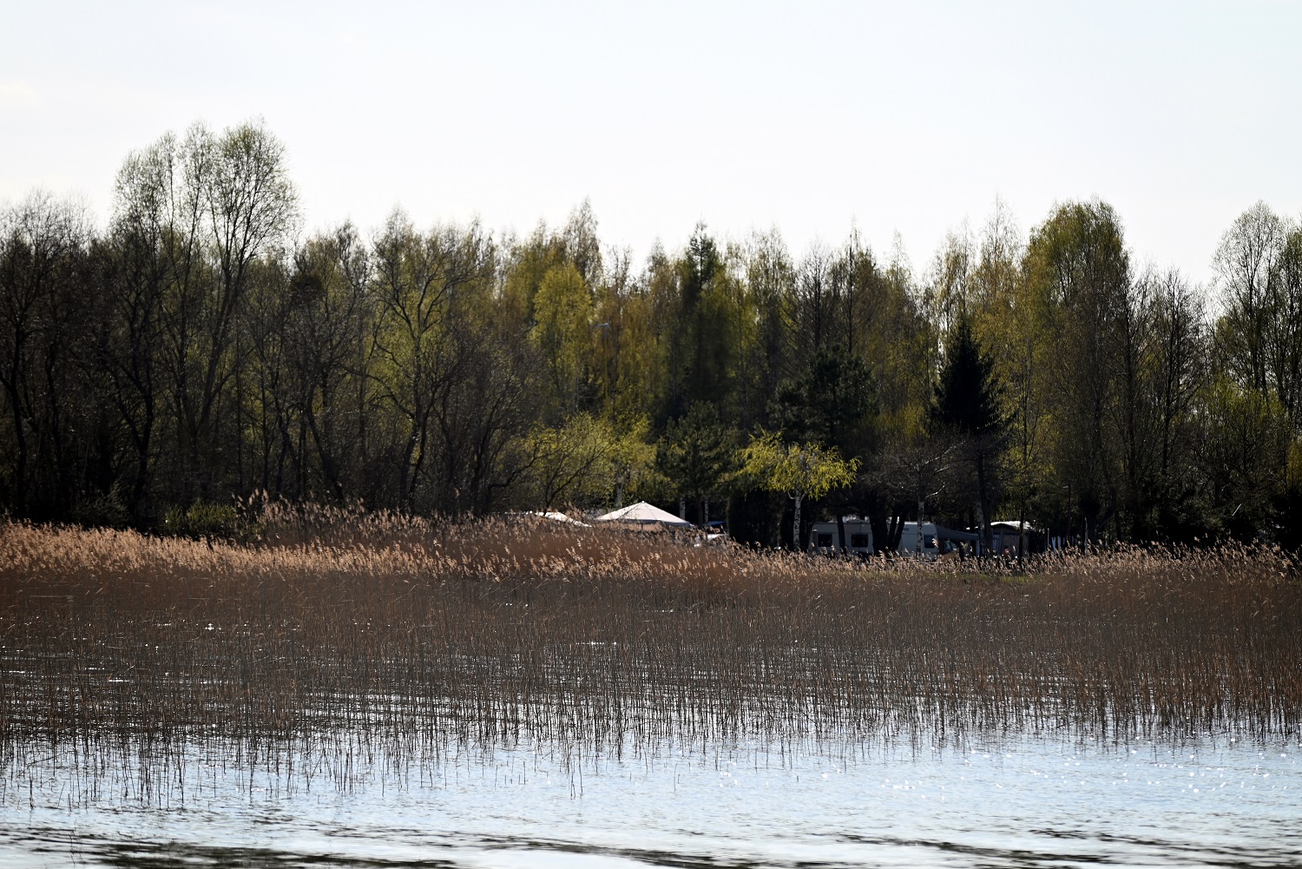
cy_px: 434
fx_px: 5969
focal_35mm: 165
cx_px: 651
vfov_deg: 8.3
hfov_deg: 12.4
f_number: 5.6
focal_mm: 165
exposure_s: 1/1000
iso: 125
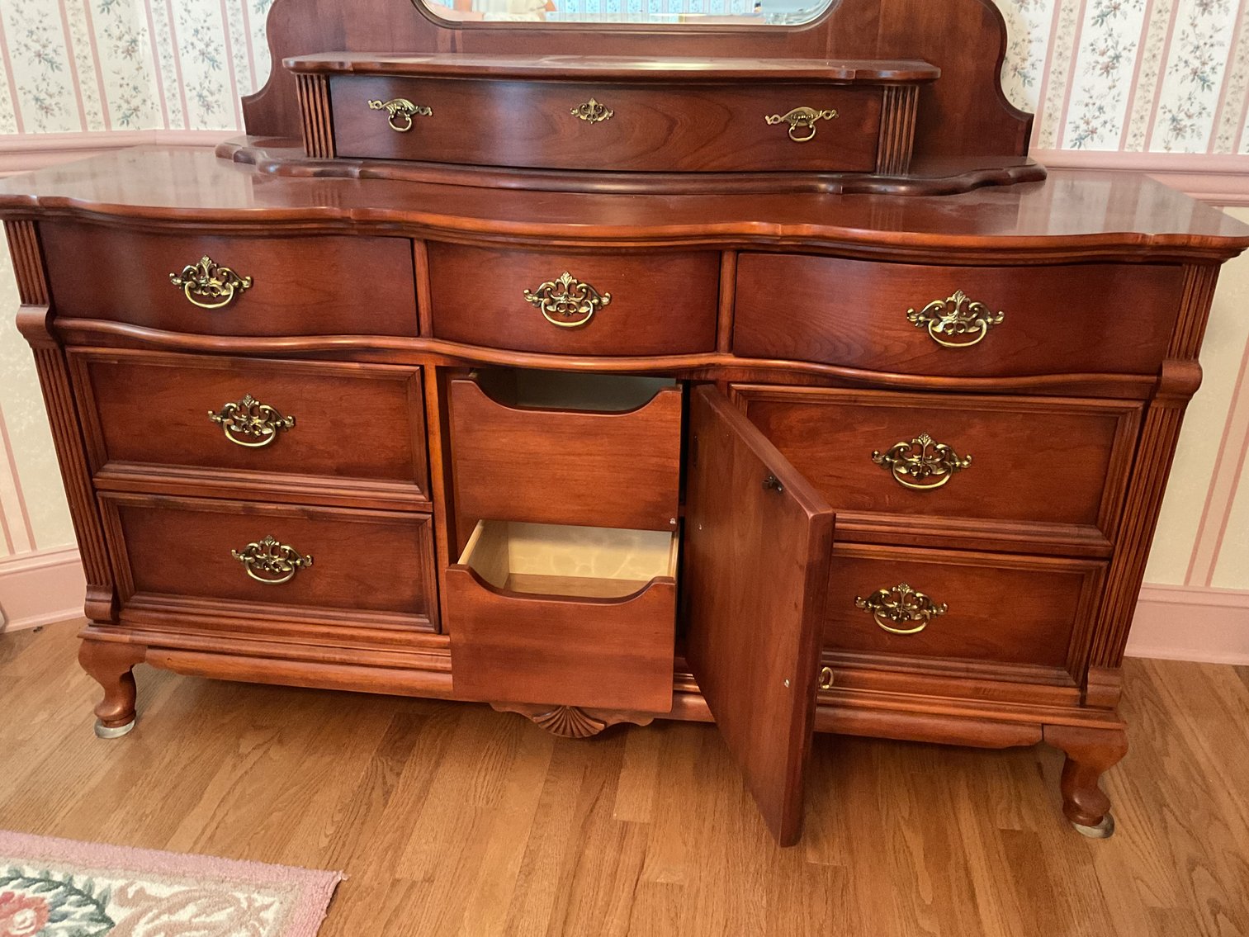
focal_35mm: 29
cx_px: 624
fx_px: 1046
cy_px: 468
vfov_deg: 48.2
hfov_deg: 61.7
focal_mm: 3
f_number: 1.8
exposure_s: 1/30
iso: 500
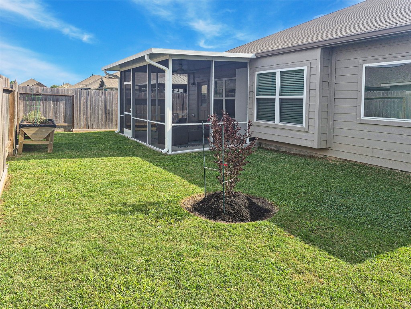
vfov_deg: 58.9
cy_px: 154
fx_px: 273
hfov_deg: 73.9
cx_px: 206
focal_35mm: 23
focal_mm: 5.4
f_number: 1.8
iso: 80
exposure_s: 1/4176
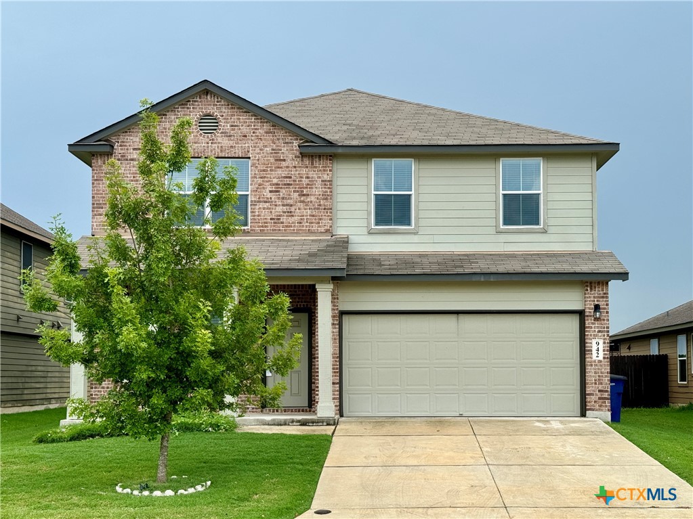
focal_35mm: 48
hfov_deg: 39.7
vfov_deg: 30.3
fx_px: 961
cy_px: 260
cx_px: 346
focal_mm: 6.76
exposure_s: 1/2045
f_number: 1.78
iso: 64
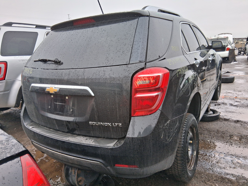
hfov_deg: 67.3
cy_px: 93
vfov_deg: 53.1
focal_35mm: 26
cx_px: 124
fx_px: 186
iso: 50
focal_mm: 3.98
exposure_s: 1/120
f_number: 1.8
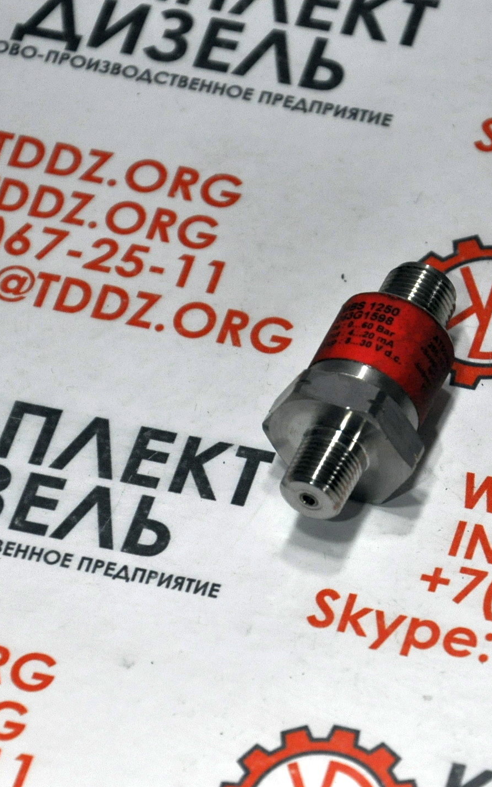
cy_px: 394
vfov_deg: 8.7
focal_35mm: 242
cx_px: 380
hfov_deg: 5.4
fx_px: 5186
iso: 800
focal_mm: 105
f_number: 7.1
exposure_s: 1/200
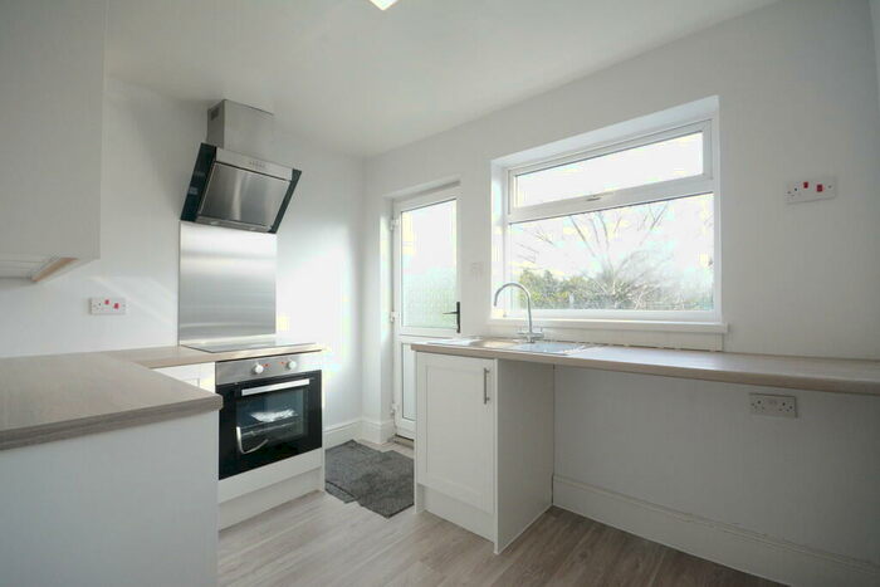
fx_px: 367
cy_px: 294
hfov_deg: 100.4
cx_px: 440
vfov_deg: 77.4
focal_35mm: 15
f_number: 8
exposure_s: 1/250
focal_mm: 10
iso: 1600
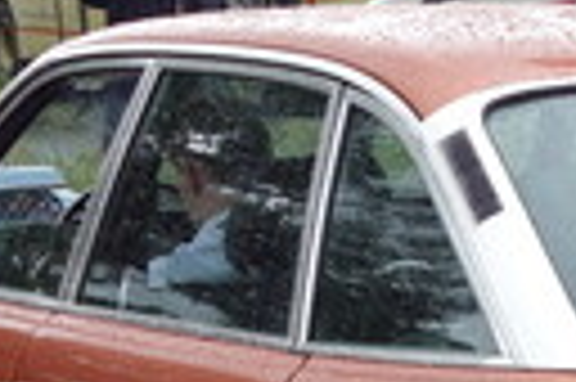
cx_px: 702
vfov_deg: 9.6
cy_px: 472
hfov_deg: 14.1
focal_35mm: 141
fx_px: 2253
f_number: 5
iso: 250
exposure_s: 1/200
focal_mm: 11.04
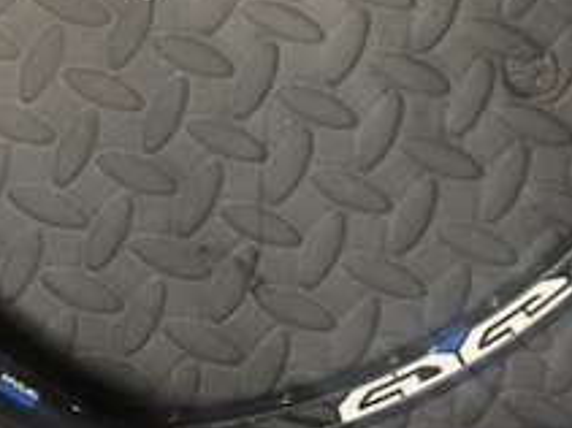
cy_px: -203
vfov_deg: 12.8
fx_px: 1817
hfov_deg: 17.9
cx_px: 277
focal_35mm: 110
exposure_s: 1/4
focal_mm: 4.15
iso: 160
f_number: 2.2
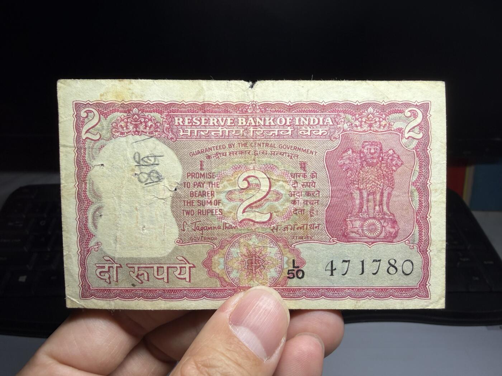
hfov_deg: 67.3
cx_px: 251
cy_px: 188
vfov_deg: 53.1
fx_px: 377
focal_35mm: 26
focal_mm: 2.22
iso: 40
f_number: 2.2
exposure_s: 1/184
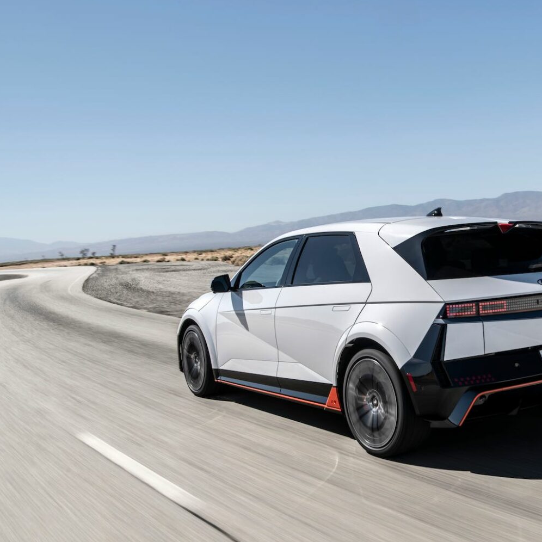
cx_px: 397
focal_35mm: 38
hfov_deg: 42.7
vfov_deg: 43.9
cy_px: 276
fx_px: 673
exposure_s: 1/30
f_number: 16
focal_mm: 29
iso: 31
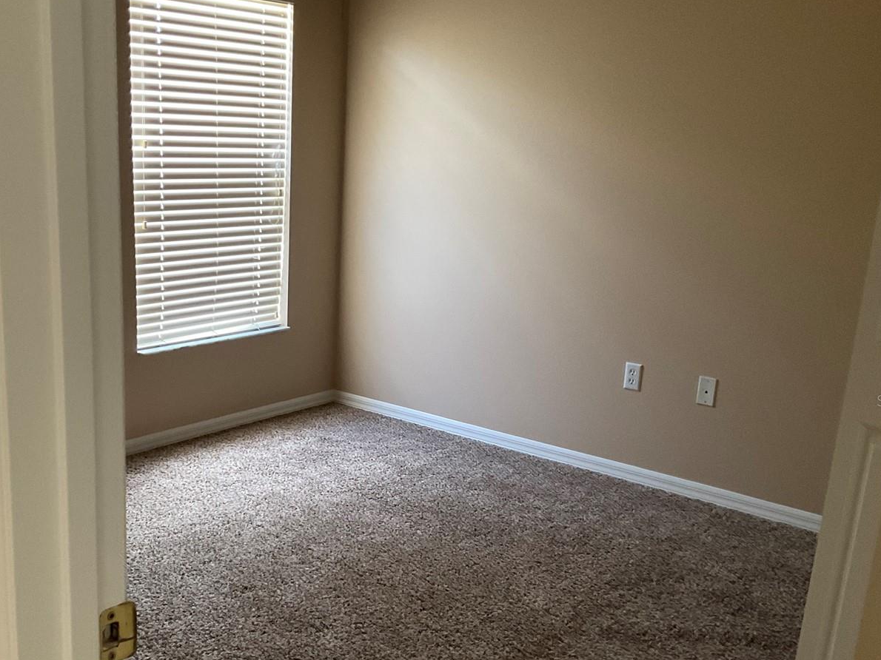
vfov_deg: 36.7
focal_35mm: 39
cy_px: 400
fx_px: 992
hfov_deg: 47.6
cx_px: 355
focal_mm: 3
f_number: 1.8
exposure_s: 1/60
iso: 250
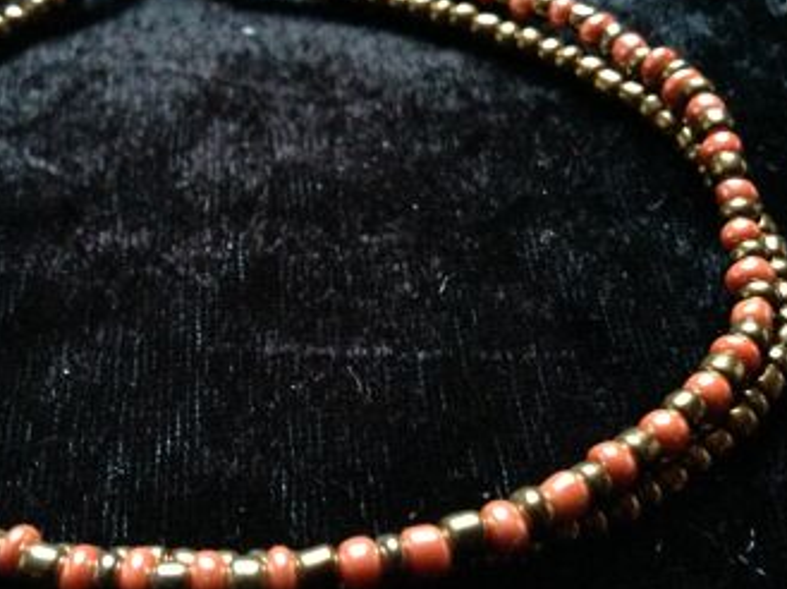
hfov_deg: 37.0
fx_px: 1158
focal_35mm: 51
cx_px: 249
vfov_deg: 28.5
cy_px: 279
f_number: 2.4
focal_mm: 4.28
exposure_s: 1/15
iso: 800
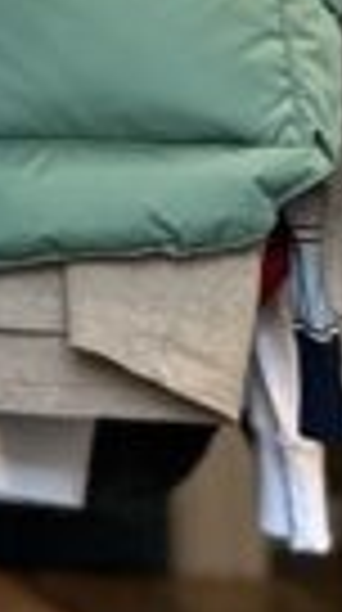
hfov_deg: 5.6
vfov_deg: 10.6
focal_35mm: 197
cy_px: -270
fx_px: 3192
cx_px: -770
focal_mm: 6.86
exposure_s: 1/120
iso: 200
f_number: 1.78
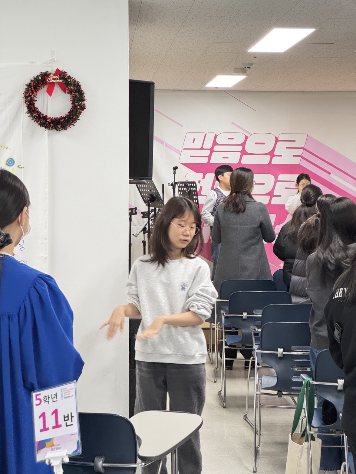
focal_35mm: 77
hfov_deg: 19.1
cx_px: 178
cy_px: 237
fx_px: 1056
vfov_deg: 25.3
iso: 640
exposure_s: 1/60
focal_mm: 9
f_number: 2.8
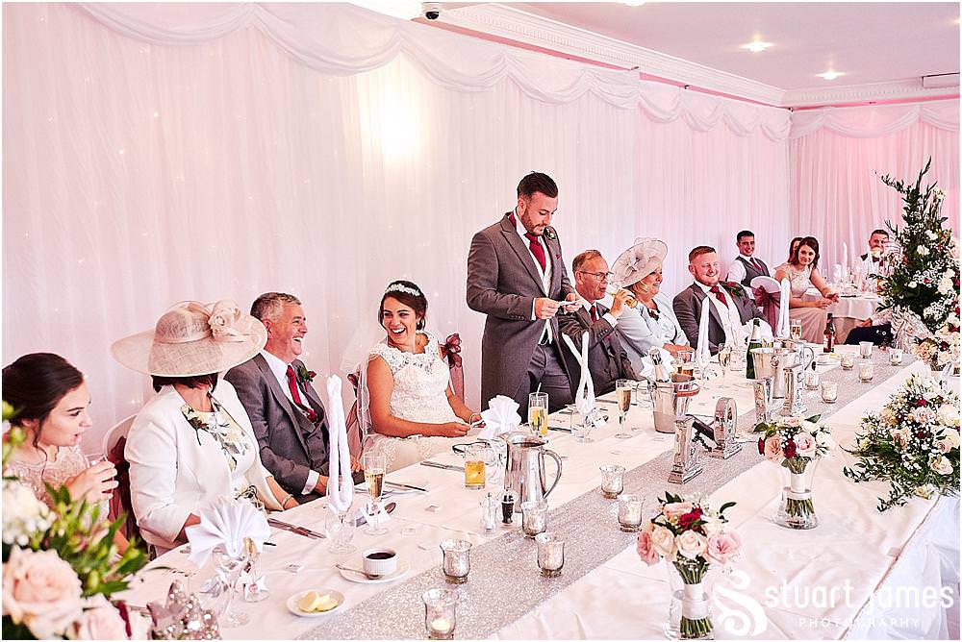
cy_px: 321
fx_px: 882
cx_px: 481
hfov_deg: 57.2
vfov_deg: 40.0
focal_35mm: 33
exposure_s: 1/200
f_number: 2.8
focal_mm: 22
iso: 2500
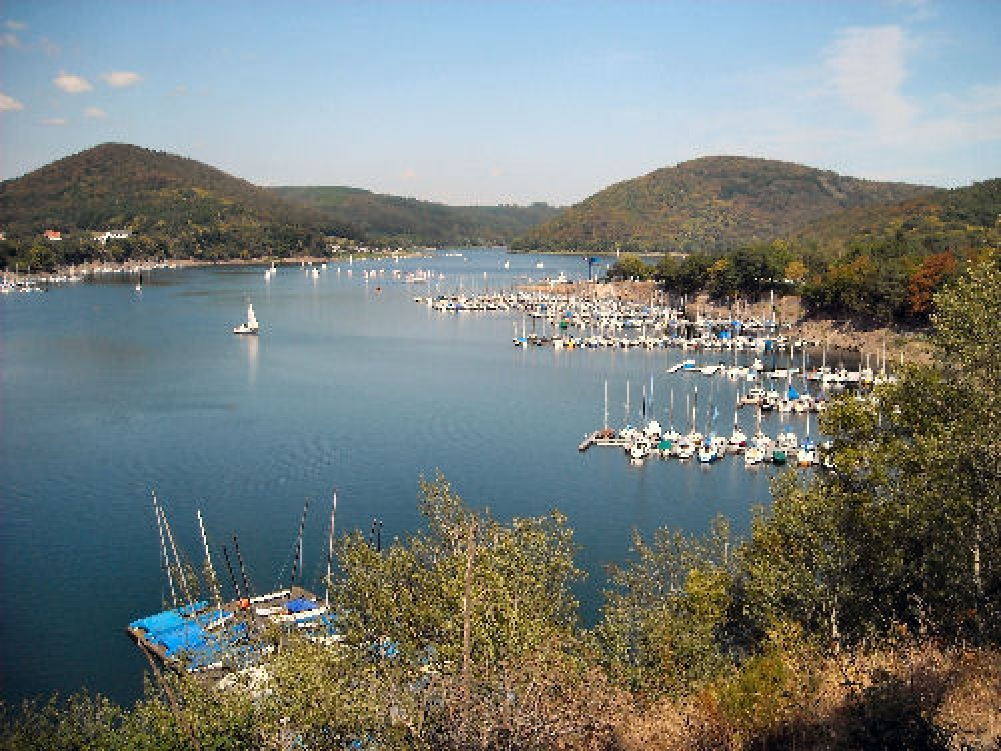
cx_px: 500
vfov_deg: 40.7
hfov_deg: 52.6
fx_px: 1012
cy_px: 376
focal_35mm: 35
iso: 64
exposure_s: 1/296
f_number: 5.6
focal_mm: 5.7
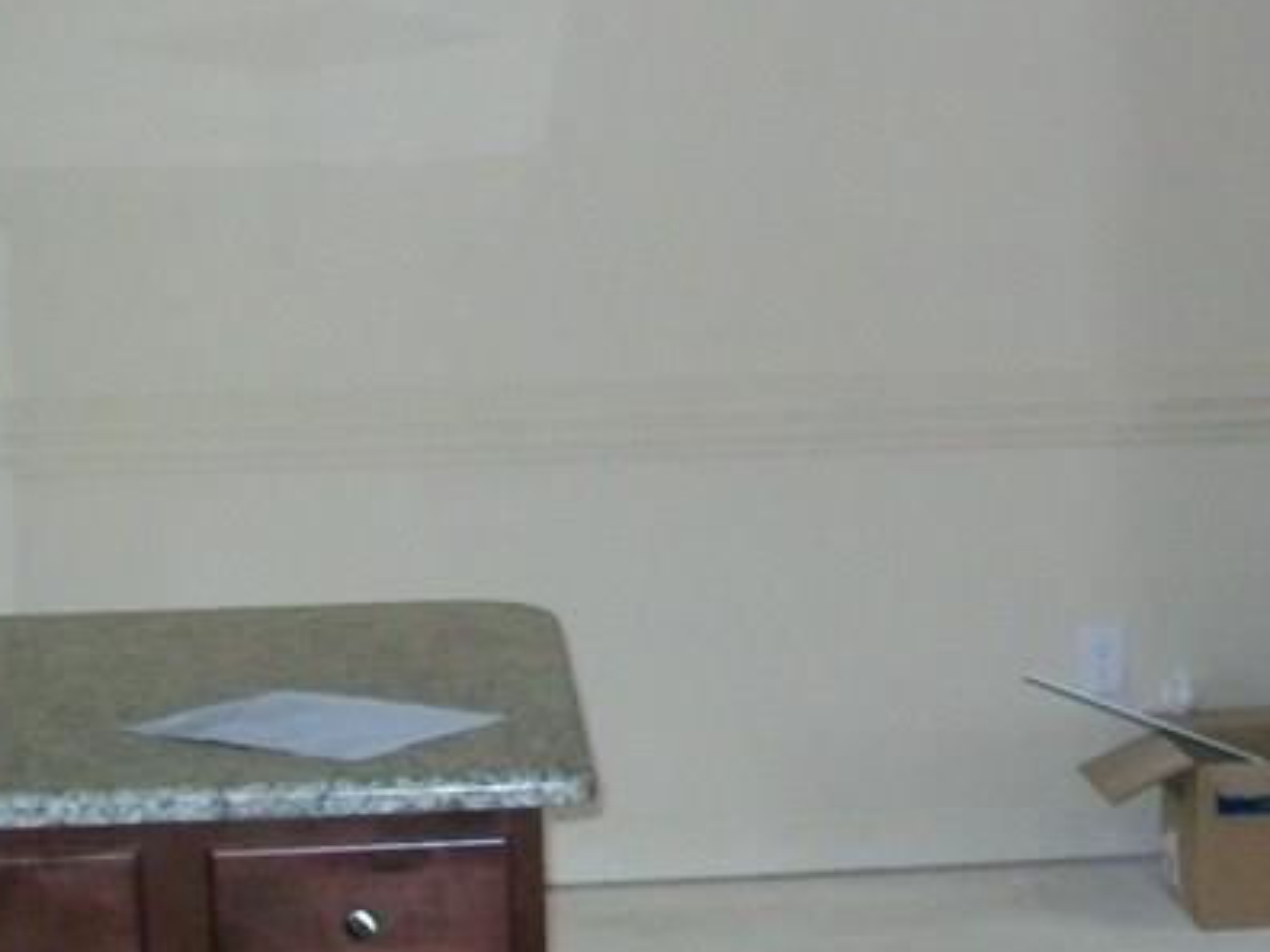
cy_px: 244
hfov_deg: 20.8
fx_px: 3412
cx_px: 1039
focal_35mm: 93
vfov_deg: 15.8
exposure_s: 1/60
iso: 160
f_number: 2.7
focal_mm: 6
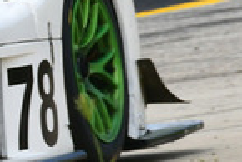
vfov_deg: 0.4
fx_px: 21748
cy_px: -17
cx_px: -284
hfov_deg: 0.6
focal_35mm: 3232
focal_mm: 390
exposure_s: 1/640
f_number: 9
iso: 400
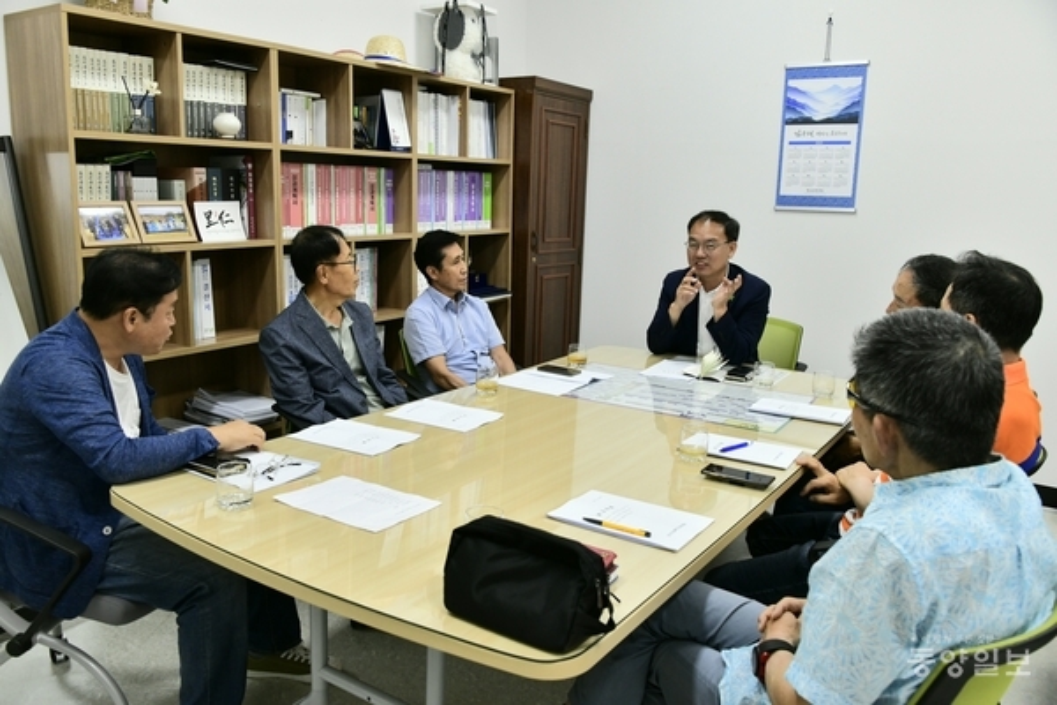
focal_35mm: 28
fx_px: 822
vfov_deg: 46.4
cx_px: 528
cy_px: 352
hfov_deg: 65.5
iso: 1600
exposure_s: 1/125
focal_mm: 28
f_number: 5.6
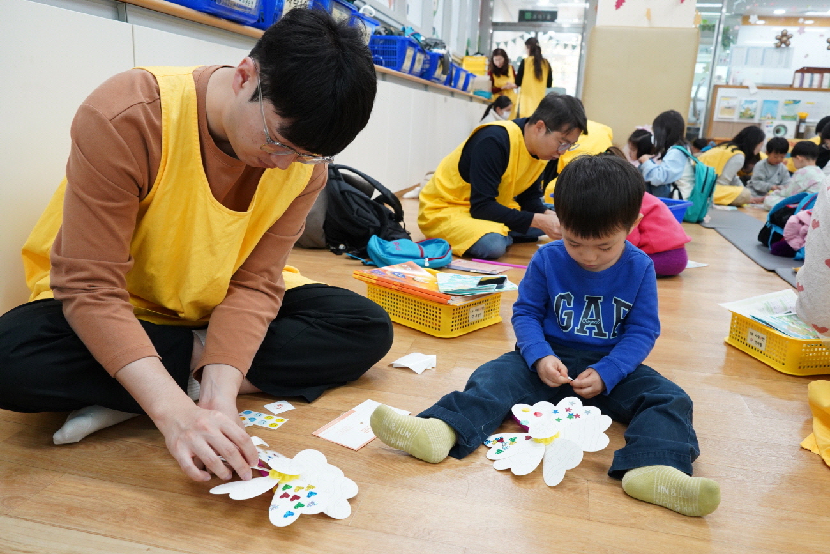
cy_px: 277
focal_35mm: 28
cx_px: 415
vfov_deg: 46.4
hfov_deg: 65.5
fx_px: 646
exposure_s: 1/80
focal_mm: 28
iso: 2500
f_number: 5.6
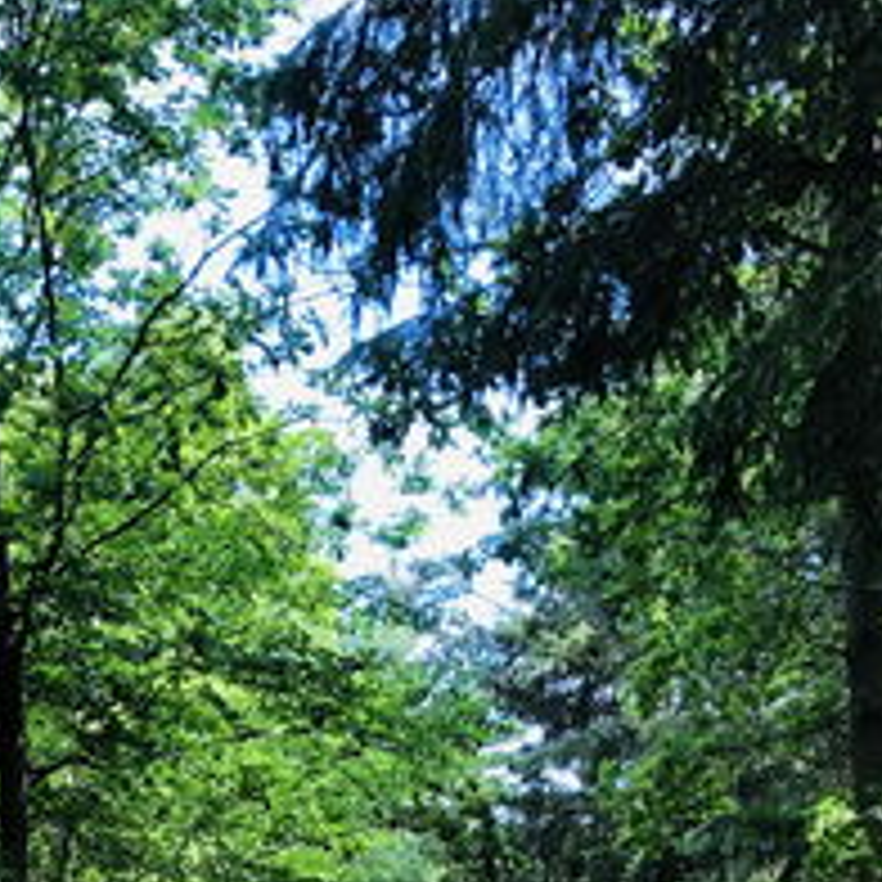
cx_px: 243
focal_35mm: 81
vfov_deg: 19.4
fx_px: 2335
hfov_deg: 21.2
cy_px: 1220
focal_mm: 3.99
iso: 40
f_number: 1.8
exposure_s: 1/120
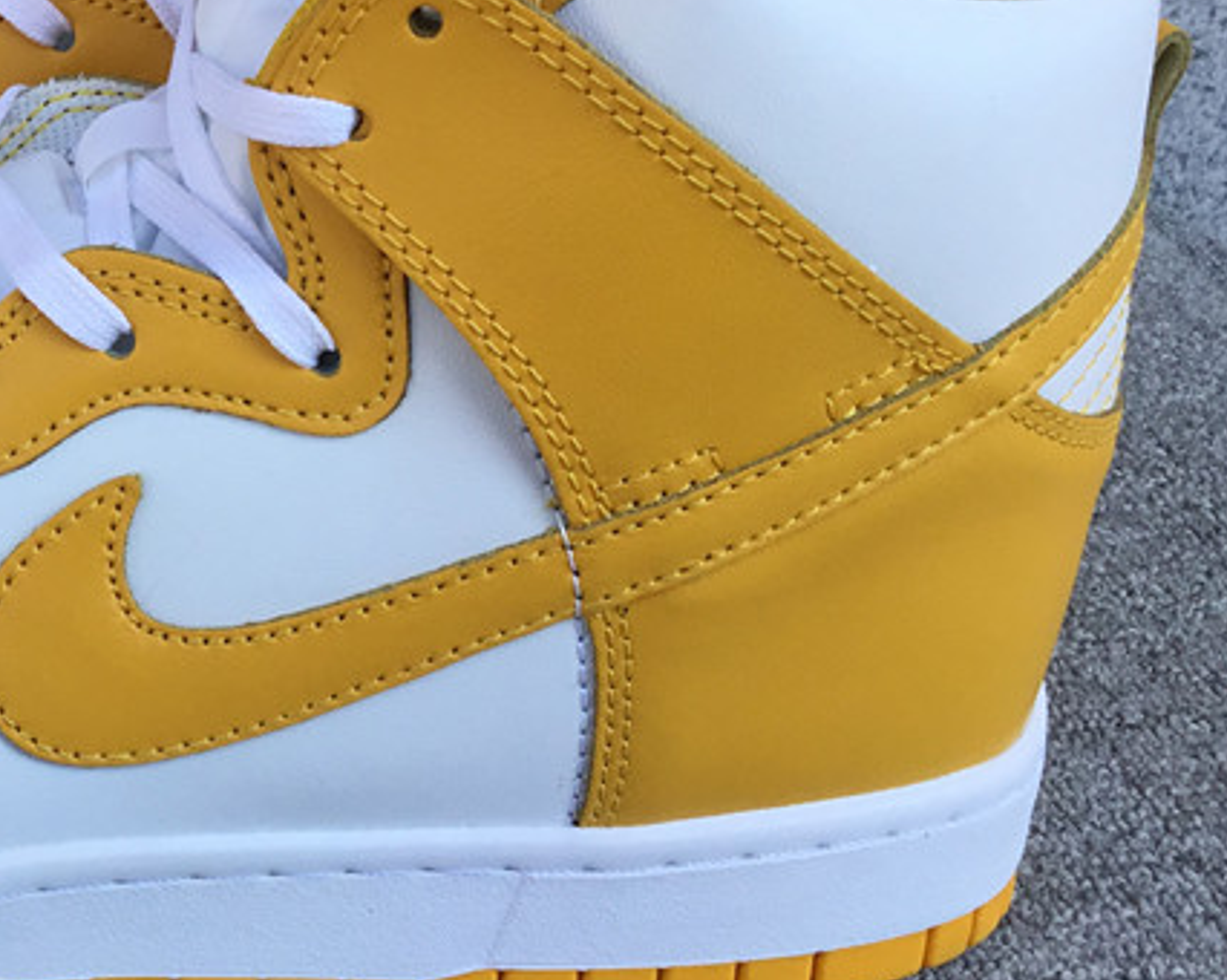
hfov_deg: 27.9
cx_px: 3
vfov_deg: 23.8
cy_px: 373
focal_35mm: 64
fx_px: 2322
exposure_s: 1/590
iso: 25
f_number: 2.4
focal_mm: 3.3
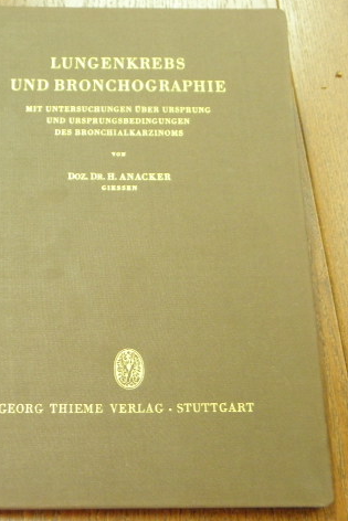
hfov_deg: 24.4
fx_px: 797
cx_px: 99
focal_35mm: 55
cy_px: 257
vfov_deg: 36.2
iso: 400
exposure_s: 1/5
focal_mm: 7.1
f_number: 3.8
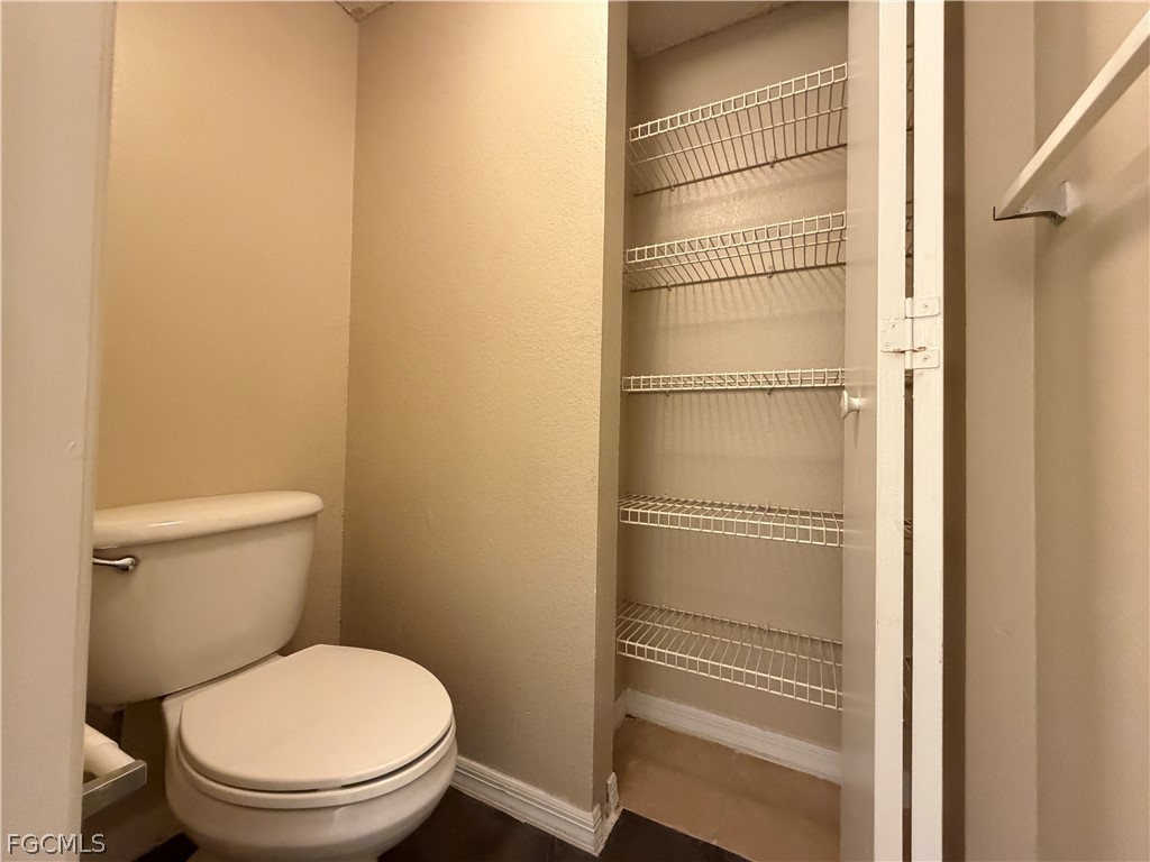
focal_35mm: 14
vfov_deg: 85.7
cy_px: 431
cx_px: 575
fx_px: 465
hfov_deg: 102.1
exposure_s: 1/60
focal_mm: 2.22
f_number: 2.2
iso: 640
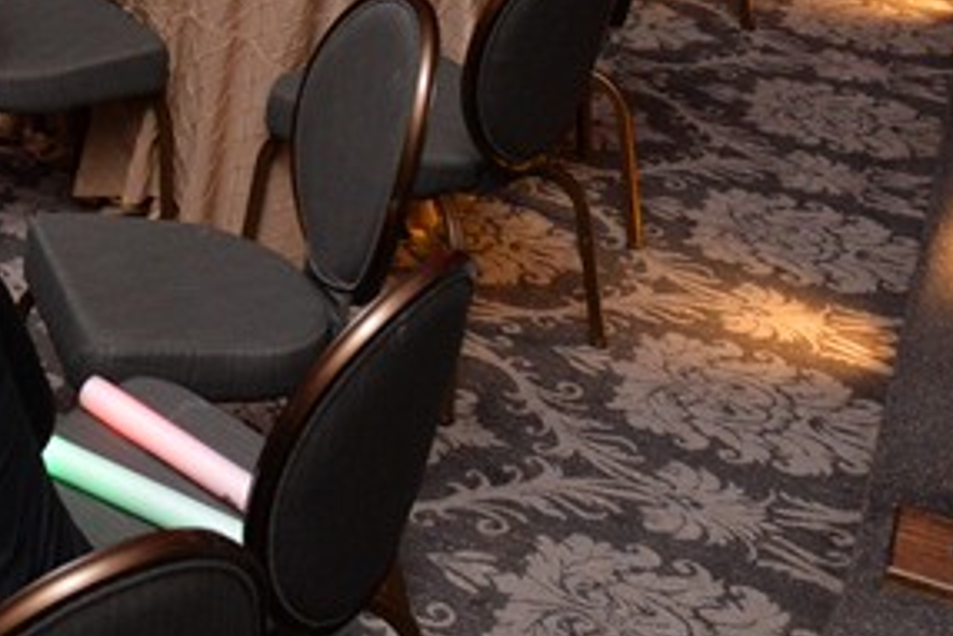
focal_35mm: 70
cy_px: -211
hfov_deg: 26.3
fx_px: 1854
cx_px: -133
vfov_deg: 18.1
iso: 2000
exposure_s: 1/60
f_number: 5
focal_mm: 20
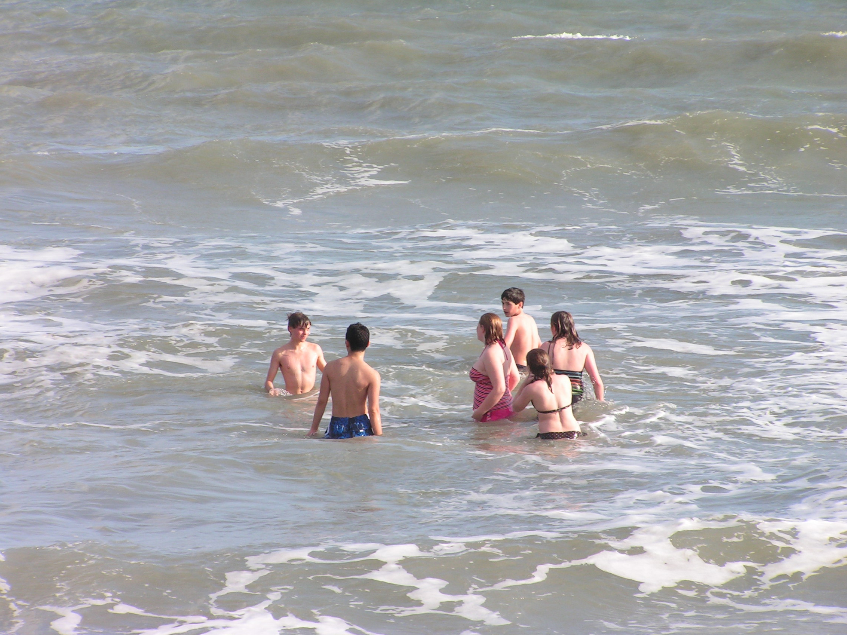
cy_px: 318
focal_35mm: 308
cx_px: 423
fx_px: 7535
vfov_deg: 4.8
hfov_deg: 6.4
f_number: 5
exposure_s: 1/400
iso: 50
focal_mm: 50.9
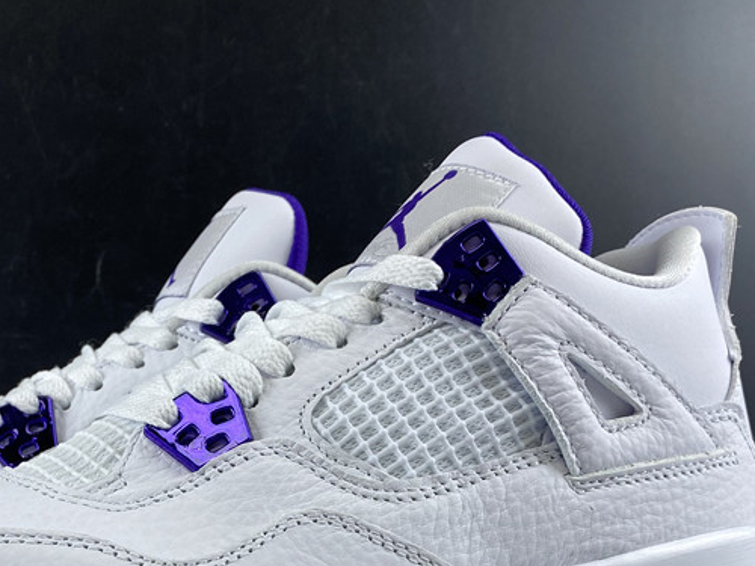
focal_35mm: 52
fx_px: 1134
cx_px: 207
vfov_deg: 27.0
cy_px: 513
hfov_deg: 36.1
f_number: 1.8
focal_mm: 4.25
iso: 50
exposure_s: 1/100
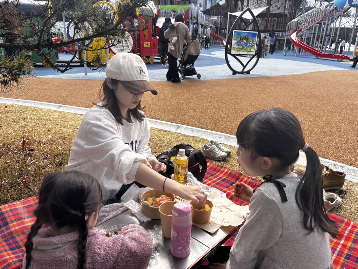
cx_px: 179
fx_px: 269
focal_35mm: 26
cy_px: 134
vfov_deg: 53.1
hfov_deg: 67.3
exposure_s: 1/1295
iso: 50
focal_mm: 5.96
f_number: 1.6
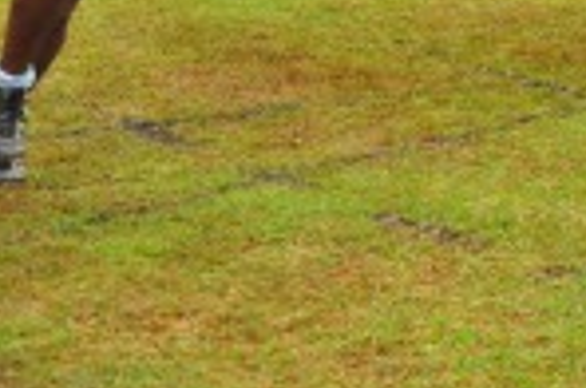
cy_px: -289
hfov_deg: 10.4
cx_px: 1176
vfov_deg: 7.3
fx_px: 2972
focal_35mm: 183
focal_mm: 30
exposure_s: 1/800
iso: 800
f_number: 5
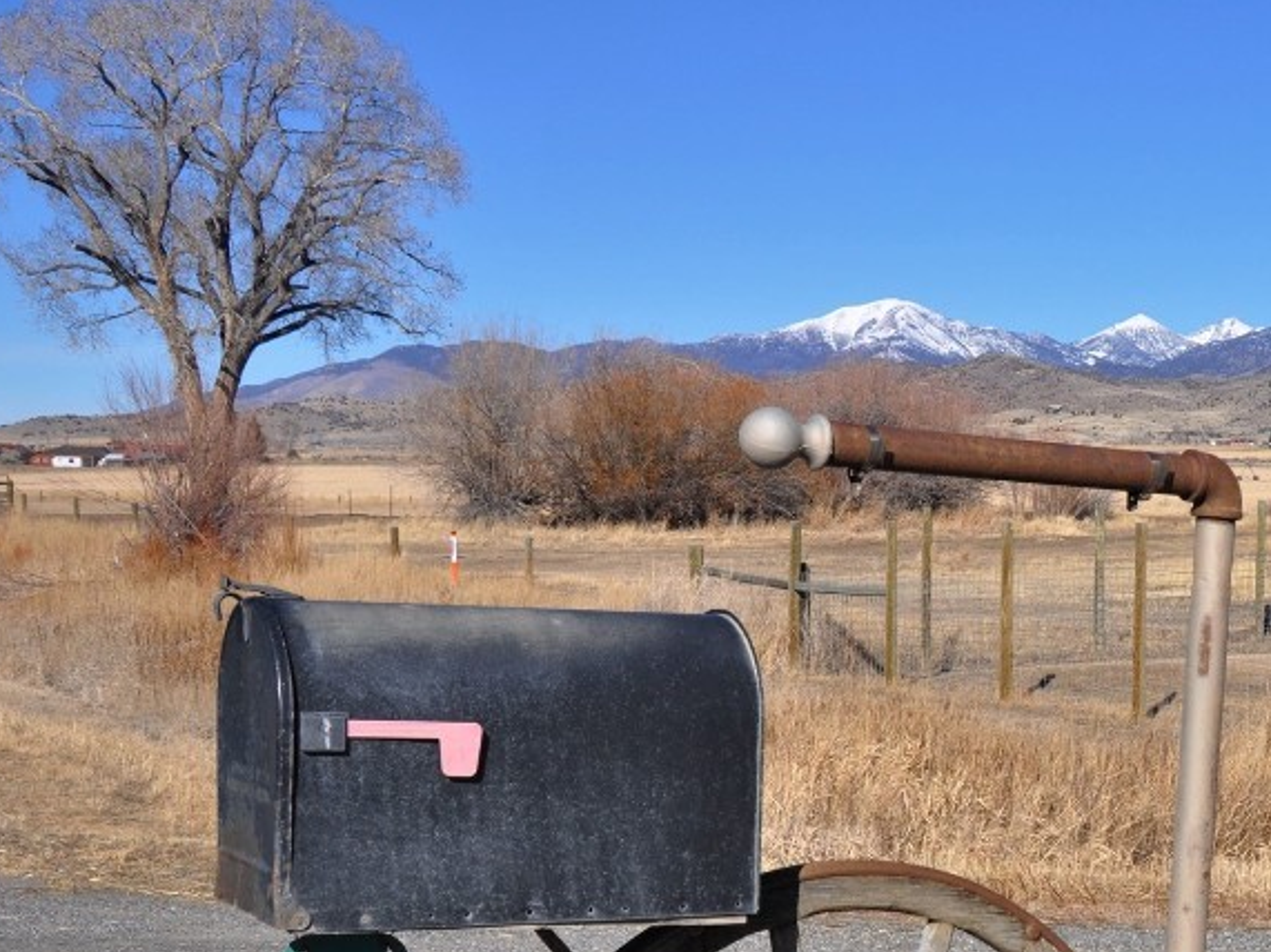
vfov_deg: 20.7
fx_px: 2570
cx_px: 1258
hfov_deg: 26.4
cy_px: 781
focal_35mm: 70
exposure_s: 1/400
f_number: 10
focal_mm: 24
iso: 200
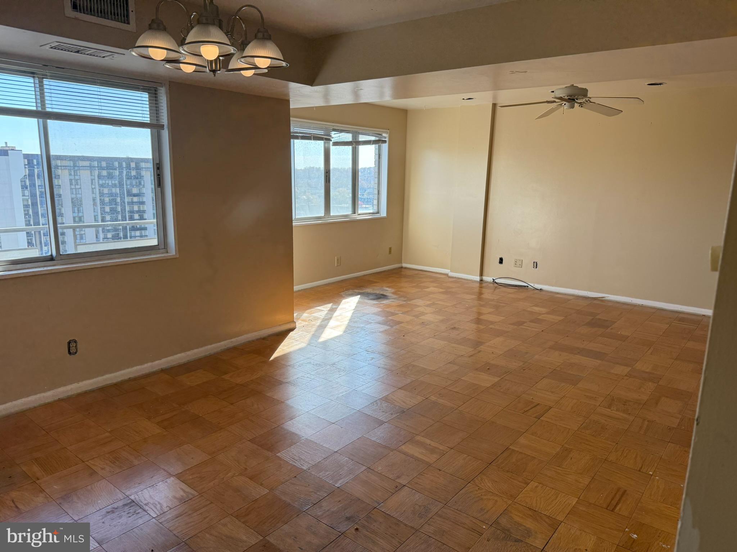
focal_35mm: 24
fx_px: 511
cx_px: 368
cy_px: 276
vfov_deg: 56.8
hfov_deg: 71.6
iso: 100
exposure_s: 1/481
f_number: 1.78
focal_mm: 6.76
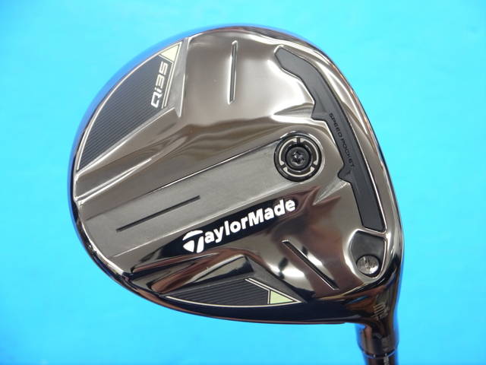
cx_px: 243
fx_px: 1179
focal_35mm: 84
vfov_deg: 17.6
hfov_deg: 23.3
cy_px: 182
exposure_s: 1/50
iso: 800
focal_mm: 42
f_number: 5.6
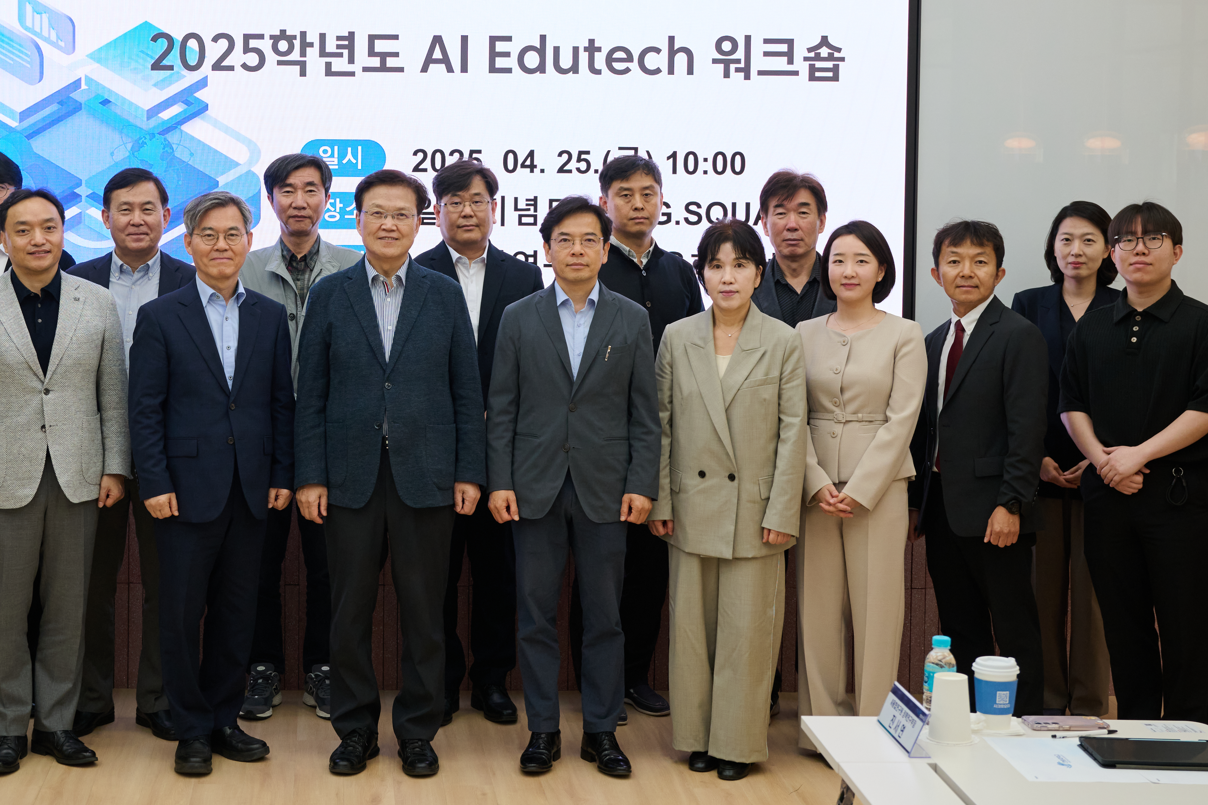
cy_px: 267
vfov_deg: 20.8
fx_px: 2181
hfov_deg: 30.6
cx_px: 340
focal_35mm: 65
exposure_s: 1/160
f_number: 4.5
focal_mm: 38
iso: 800
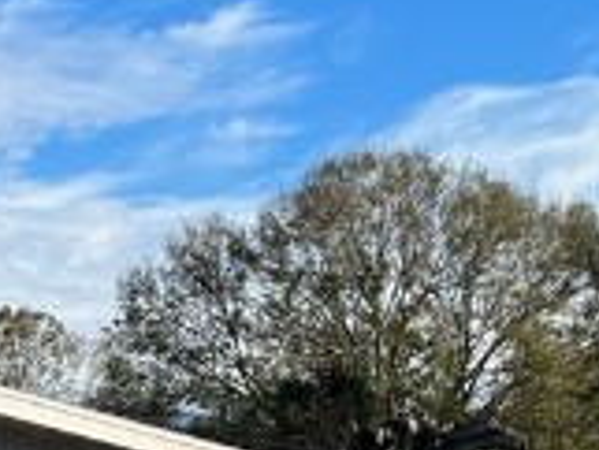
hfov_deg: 11.4
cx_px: -320
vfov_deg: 8.7
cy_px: 807
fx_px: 2857
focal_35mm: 165
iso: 50
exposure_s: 1/4274
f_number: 1.5
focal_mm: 5.7
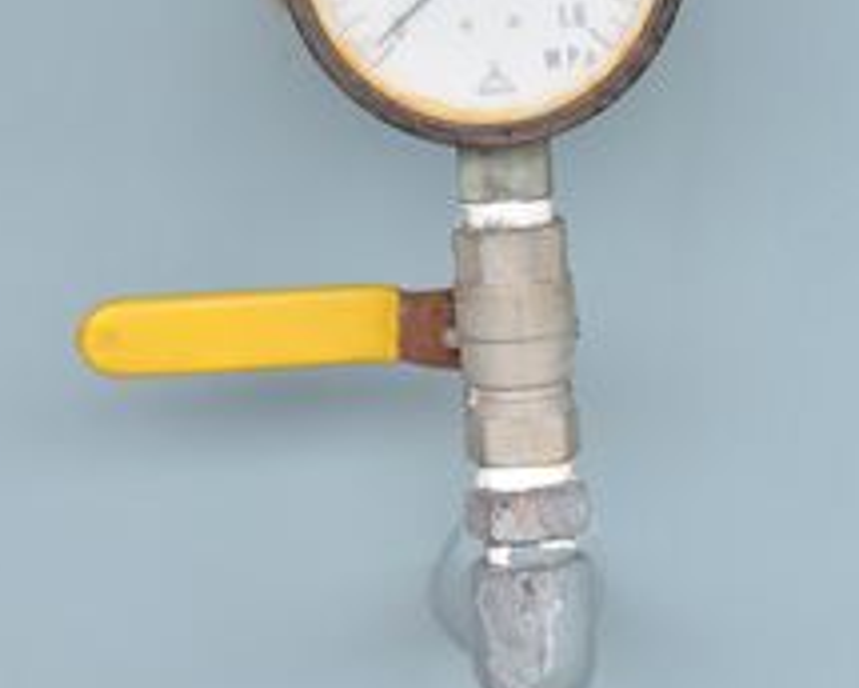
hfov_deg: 8.4
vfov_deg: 6.8
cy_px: 248
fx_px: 5822
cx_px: 487
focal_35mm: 229
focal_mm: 70
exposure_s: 1/1000
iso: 1250
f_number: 6.3
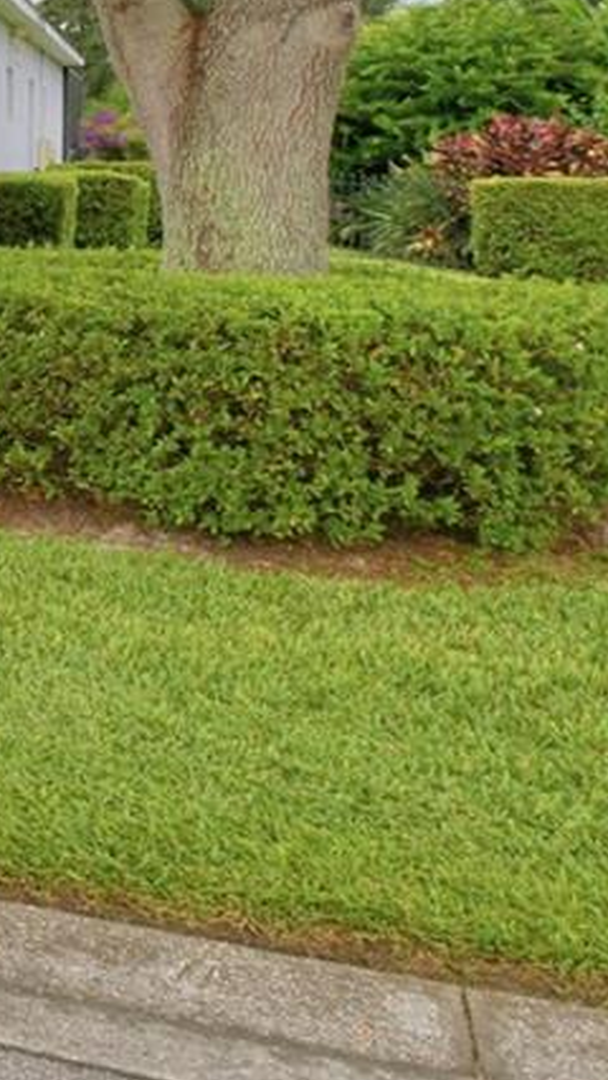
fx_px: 1689
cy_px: 119
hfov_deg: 14.1
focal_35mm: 59
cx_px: -846
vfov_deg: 33.6
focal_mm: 10
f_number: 10
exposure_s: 1/250
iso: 100
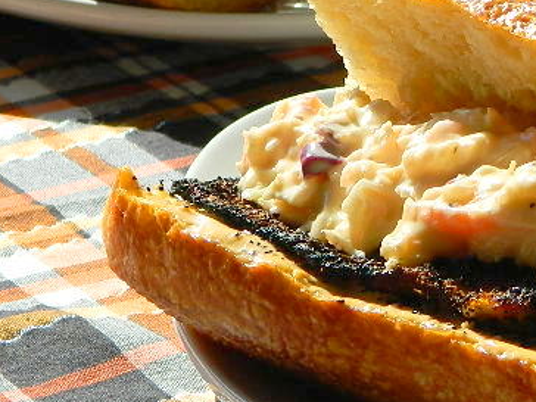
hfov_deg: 6.8
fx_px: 4490
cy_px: 102
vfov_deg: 5.1
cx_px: 577
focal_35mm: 290
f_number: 4.5
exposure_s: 1/200
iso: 80
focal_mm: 18.6
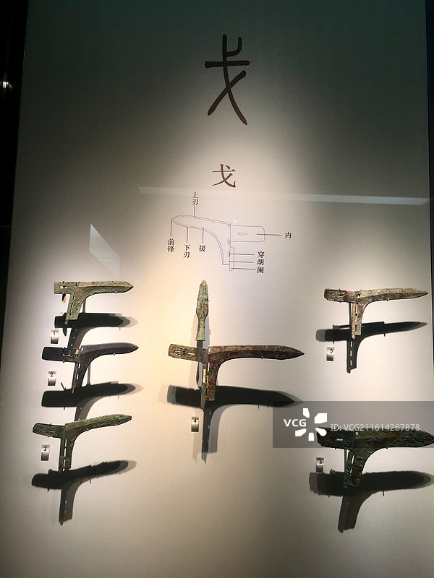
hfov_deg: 48.2
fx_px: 485
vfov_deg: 61.7
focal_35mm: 29
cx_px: 217
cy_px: 289
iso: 32
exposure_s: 1/50
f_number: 2.2
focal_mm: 4.15
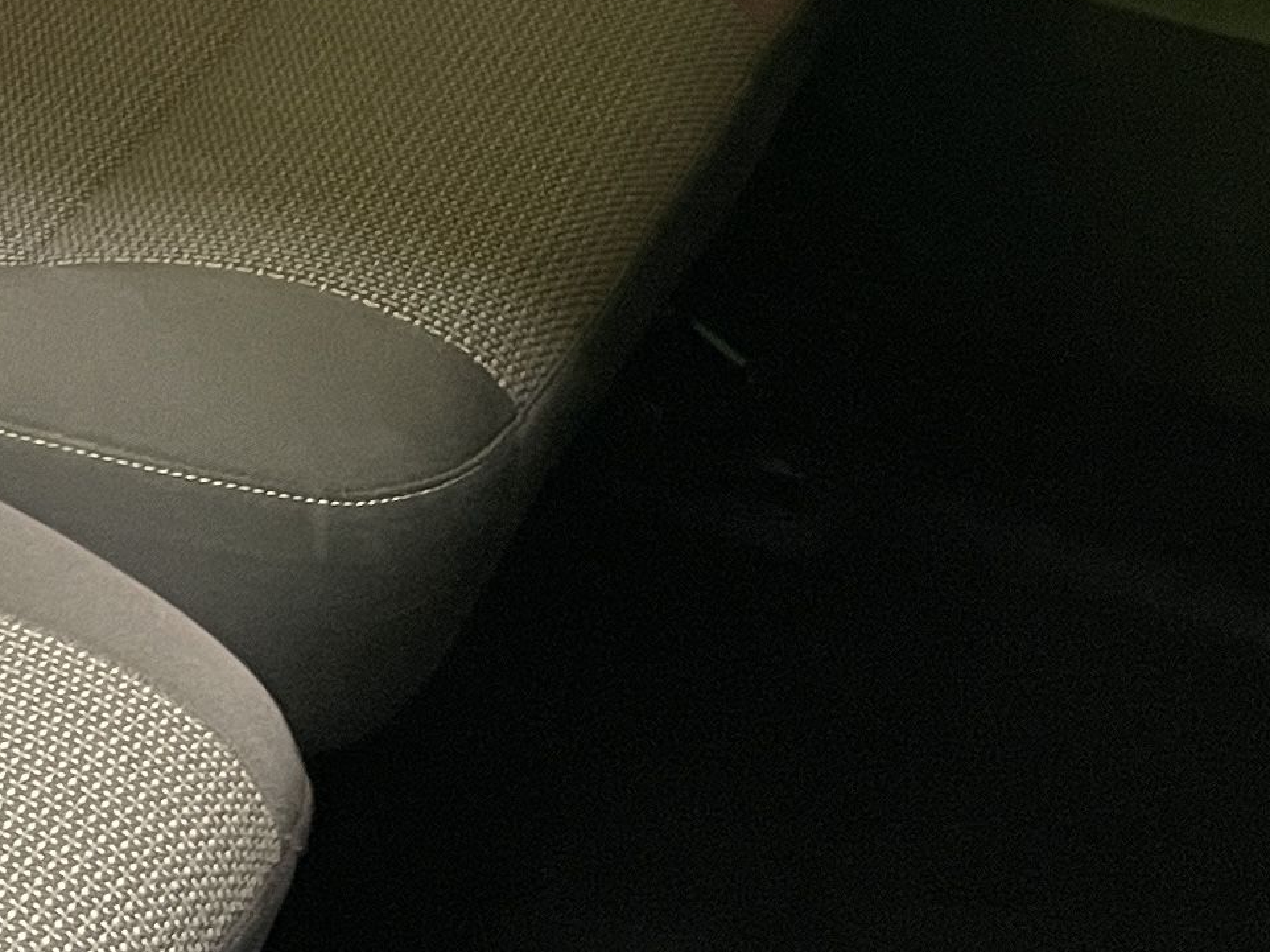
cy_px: -432
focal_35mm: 109
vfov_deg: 12.9
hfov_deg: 15.9
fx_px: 3998
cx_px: -853
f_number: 1.6
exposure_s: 1/50
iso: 250
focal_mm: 4.2
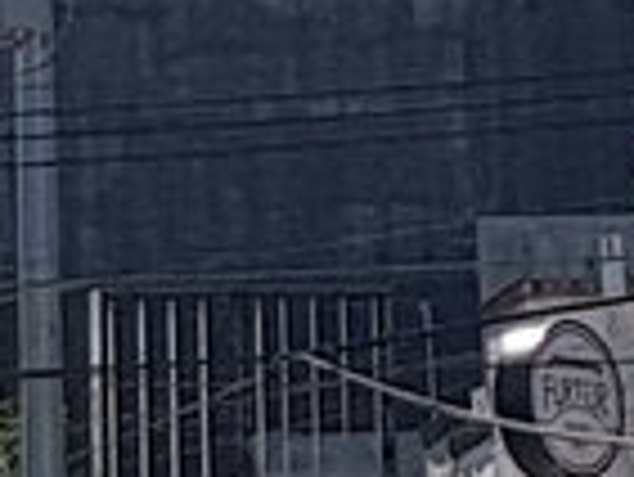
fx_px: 3465
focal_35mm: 189
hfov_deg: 10.2
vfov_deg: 7.6
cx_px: 841
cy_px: -374
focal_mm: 4.2
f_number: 1.7
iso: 40
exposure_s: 1/3760
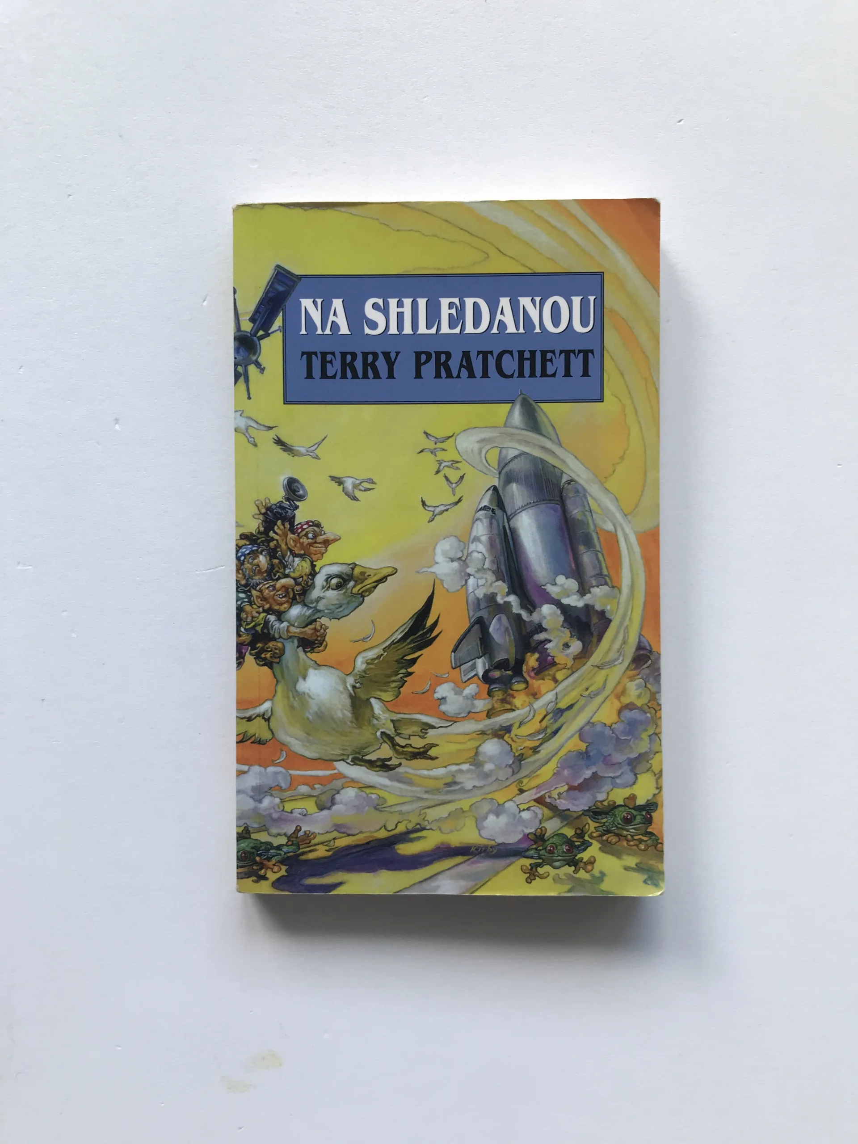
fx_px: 925
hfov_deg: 49.7
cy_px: 572
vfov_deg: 63.4
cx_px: 429
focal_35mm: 28
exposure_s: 1/100
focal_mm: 3.99
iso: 32
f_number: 1.8
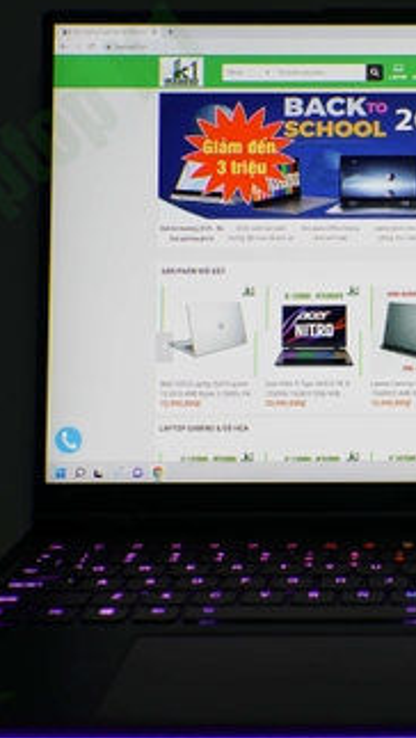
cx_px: 427
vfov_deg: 29.0
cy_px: 393
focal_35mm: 73
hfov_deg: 16.2
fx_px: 1429
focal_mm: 25
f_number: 4
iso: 160
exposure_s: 1/60
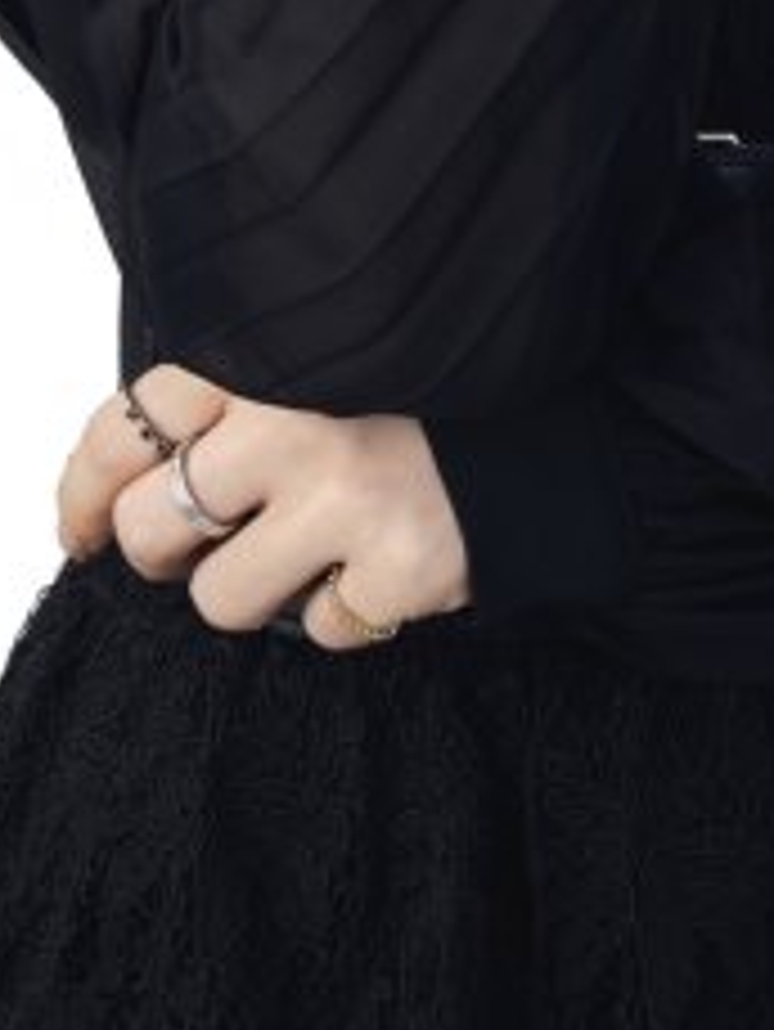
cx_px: 536
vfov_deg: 10.9
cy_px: -717
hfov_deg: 8.6
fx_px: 5123
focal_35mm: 172
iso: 200
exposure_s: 1/160
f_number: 8
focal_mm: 48
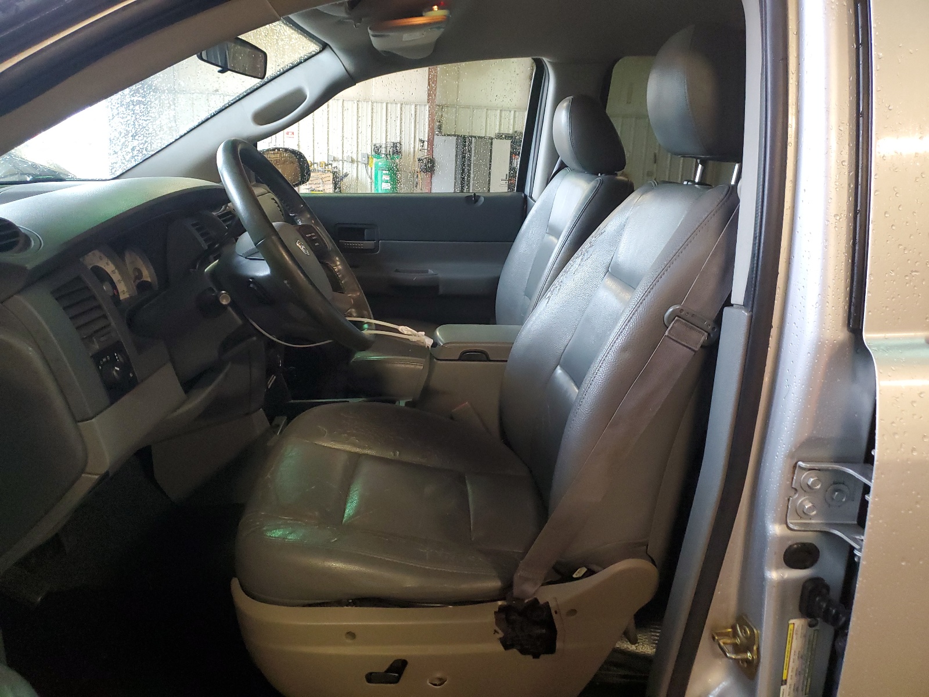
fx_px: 698
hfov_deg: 67.3
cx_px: 464
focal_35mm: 26
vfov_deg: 53.1
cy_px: 348
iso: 355
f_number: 1.5
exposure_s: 1/60.2
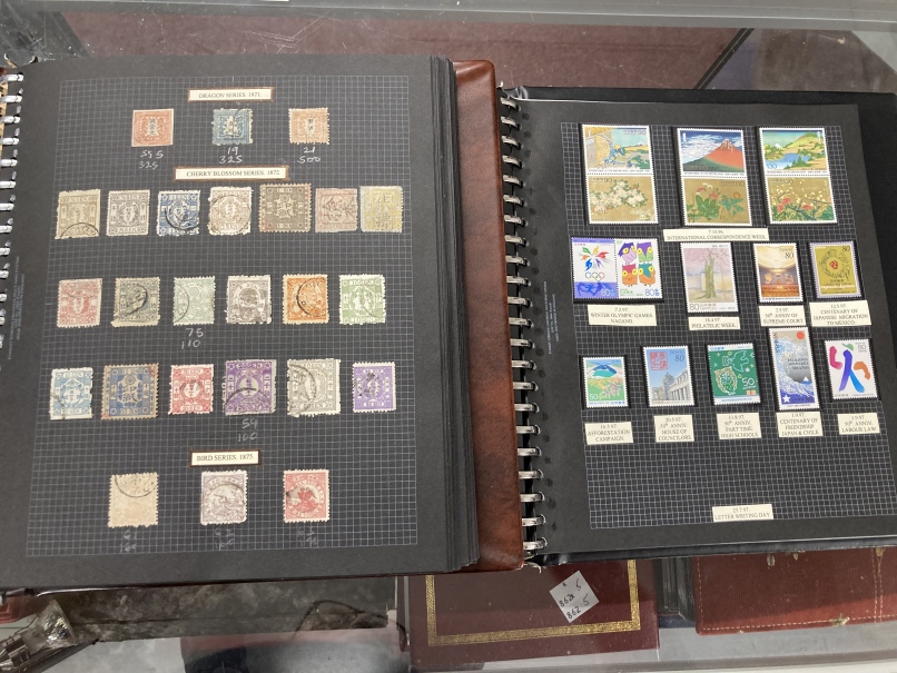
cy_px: 336
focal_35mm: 28
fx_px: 726
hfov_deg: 63.4
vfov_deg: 49.8
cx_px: 448
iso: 125
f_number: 1.8
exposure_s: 1/50
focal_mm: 3.99
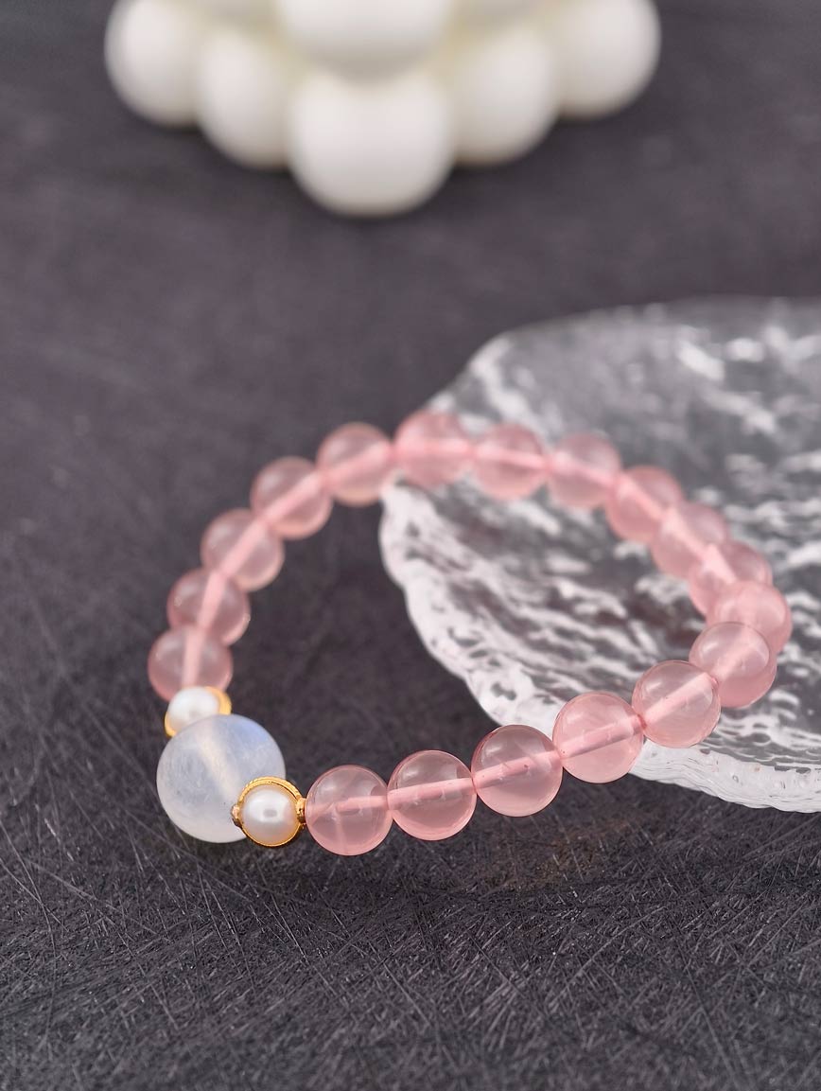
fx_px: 2682
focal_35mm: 85
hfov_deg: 17.4
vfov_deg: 23.0
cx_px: 410
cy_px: 546
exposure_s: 1/160
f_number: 2.67
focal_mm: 22.48
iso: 125
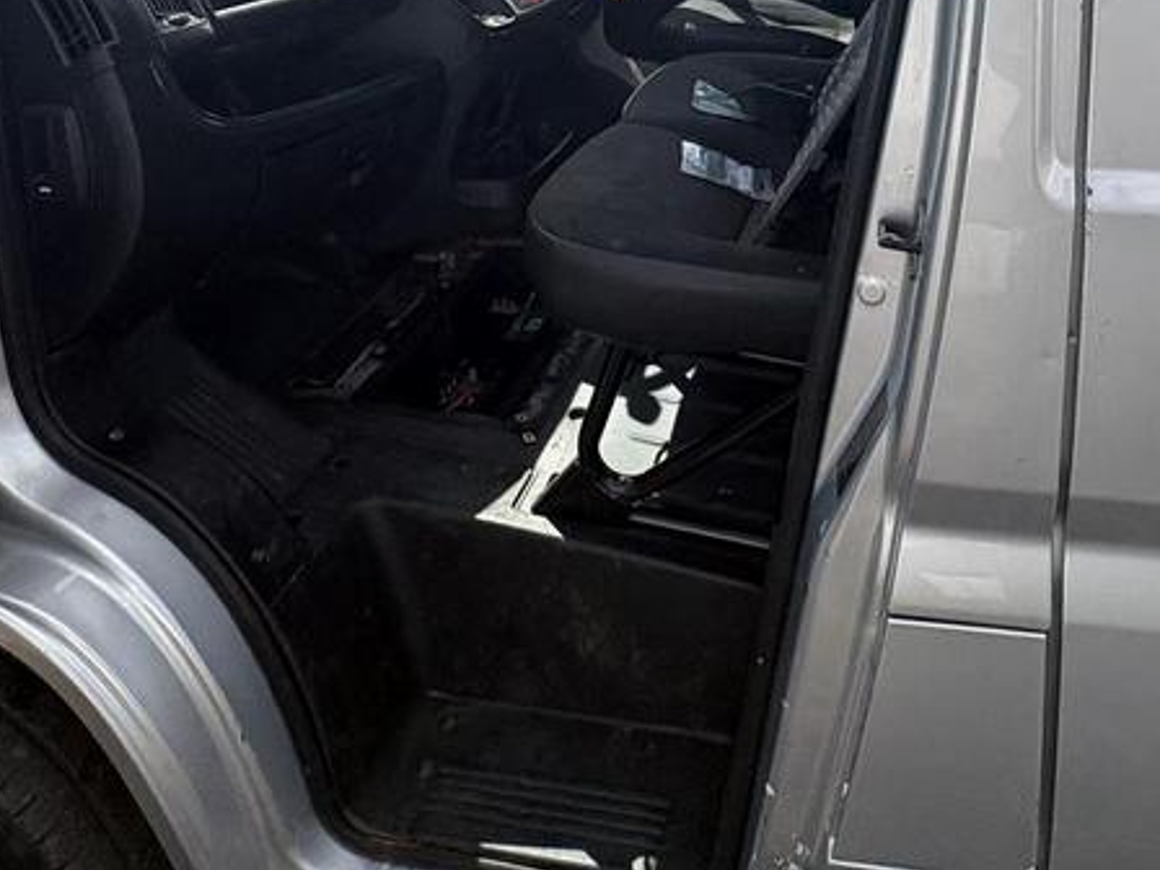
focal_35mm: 28
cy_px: 3
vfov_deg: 42.9
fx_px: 938
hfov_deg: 62.3
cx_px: 748
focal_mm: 2.22
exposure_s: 1/858
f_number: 2.2
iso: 40
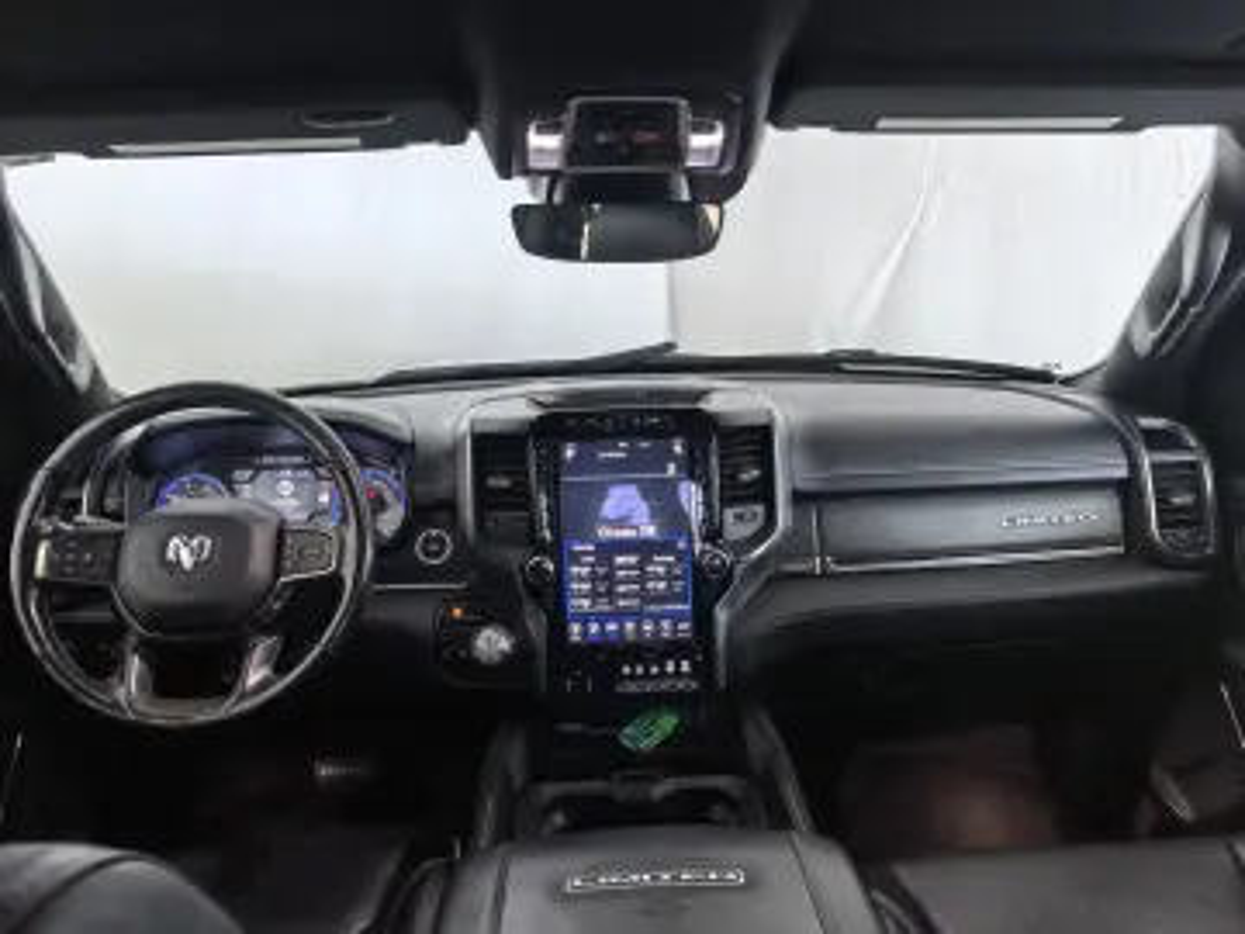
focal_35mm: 27
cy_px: 467
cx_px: 622
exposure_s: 1/33.3
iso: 320
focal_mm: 6.98
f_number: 1.4
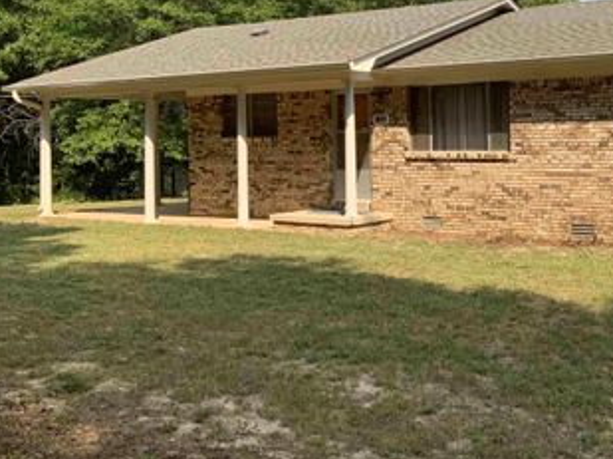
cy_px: 142
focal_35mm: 47
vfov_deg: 30.5
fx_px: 831
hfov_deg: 39.2
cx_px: 472
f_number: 1.8
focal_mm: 3
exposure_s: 1/1626
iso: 16
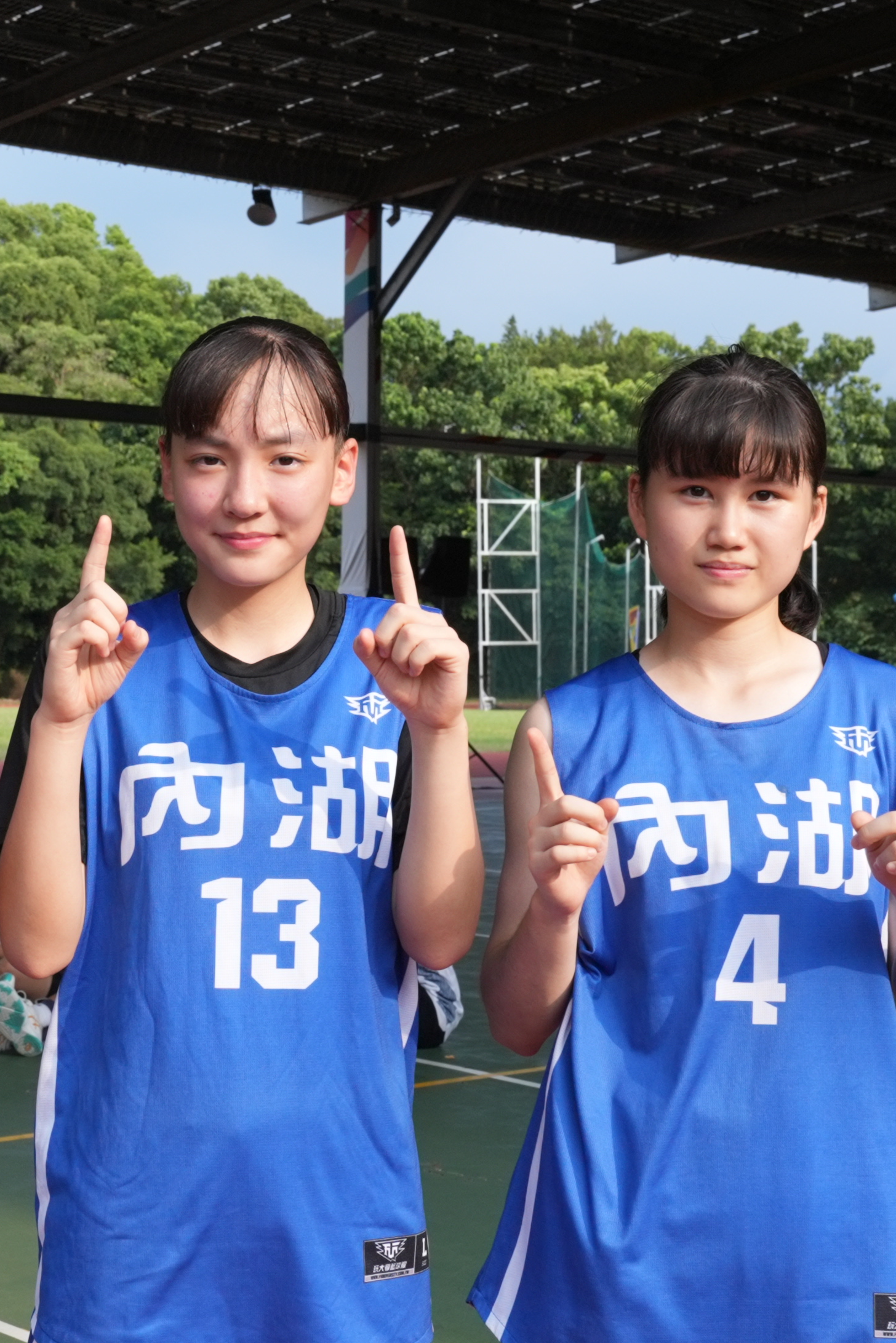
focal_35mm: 68
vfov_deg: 29.6
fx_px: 2538
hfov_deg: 19.9
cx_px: 233
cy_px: 723
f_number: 9
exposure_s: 1/400
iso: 800
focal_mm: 35
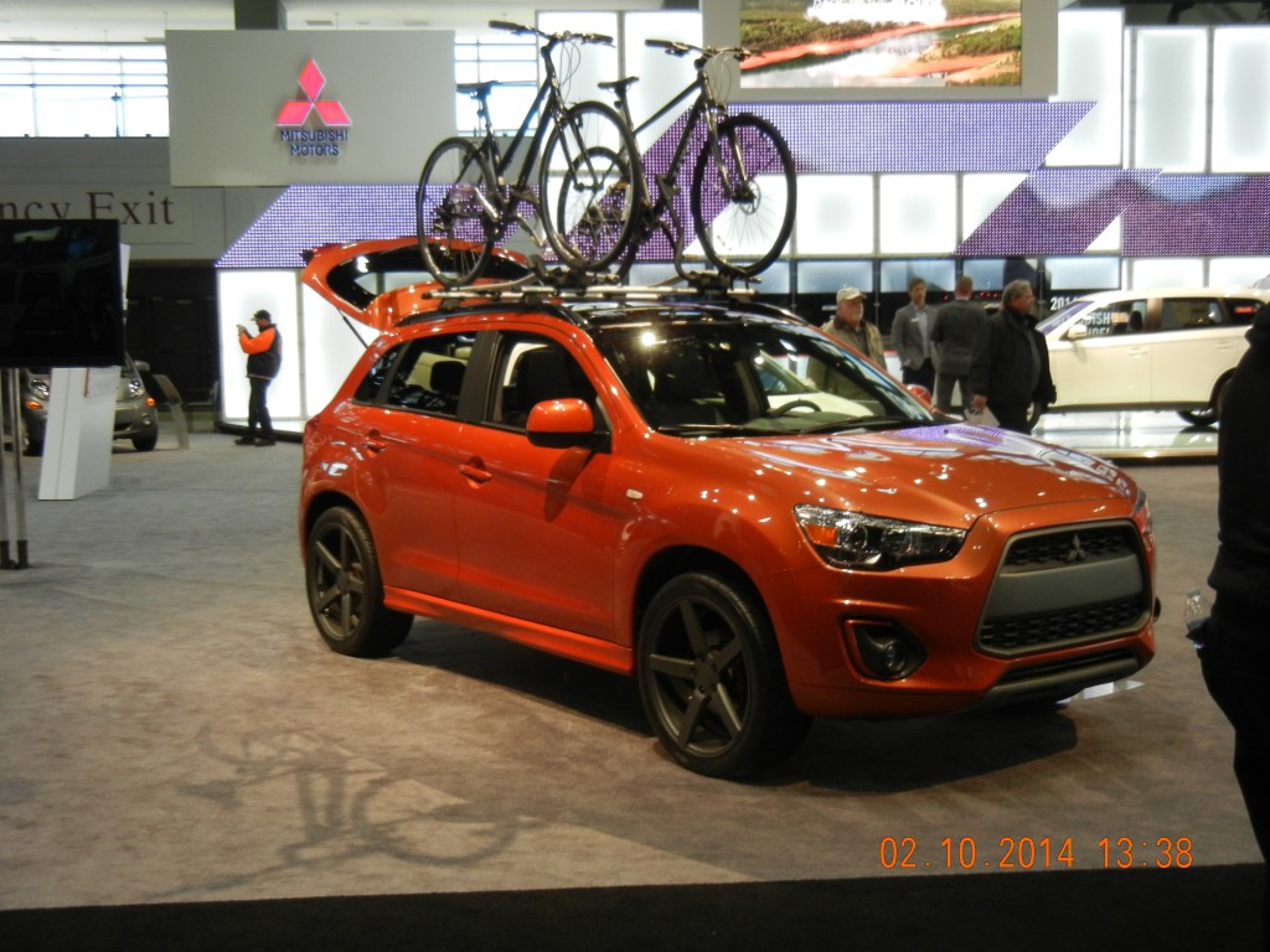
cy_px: 476
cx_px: 635
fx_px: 1651
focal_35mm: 45
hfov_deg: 42.1
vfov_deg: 32.2
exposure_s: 1/82
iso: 339
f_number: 3.8
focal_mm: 8.1
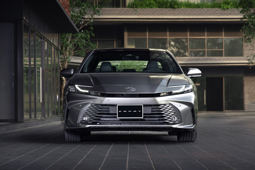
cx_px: 128
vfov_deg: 12.2
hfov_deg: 18.3
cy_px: 85
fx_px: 794
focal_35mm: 112
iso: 640
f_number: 5
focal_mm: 112
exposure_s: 1/250
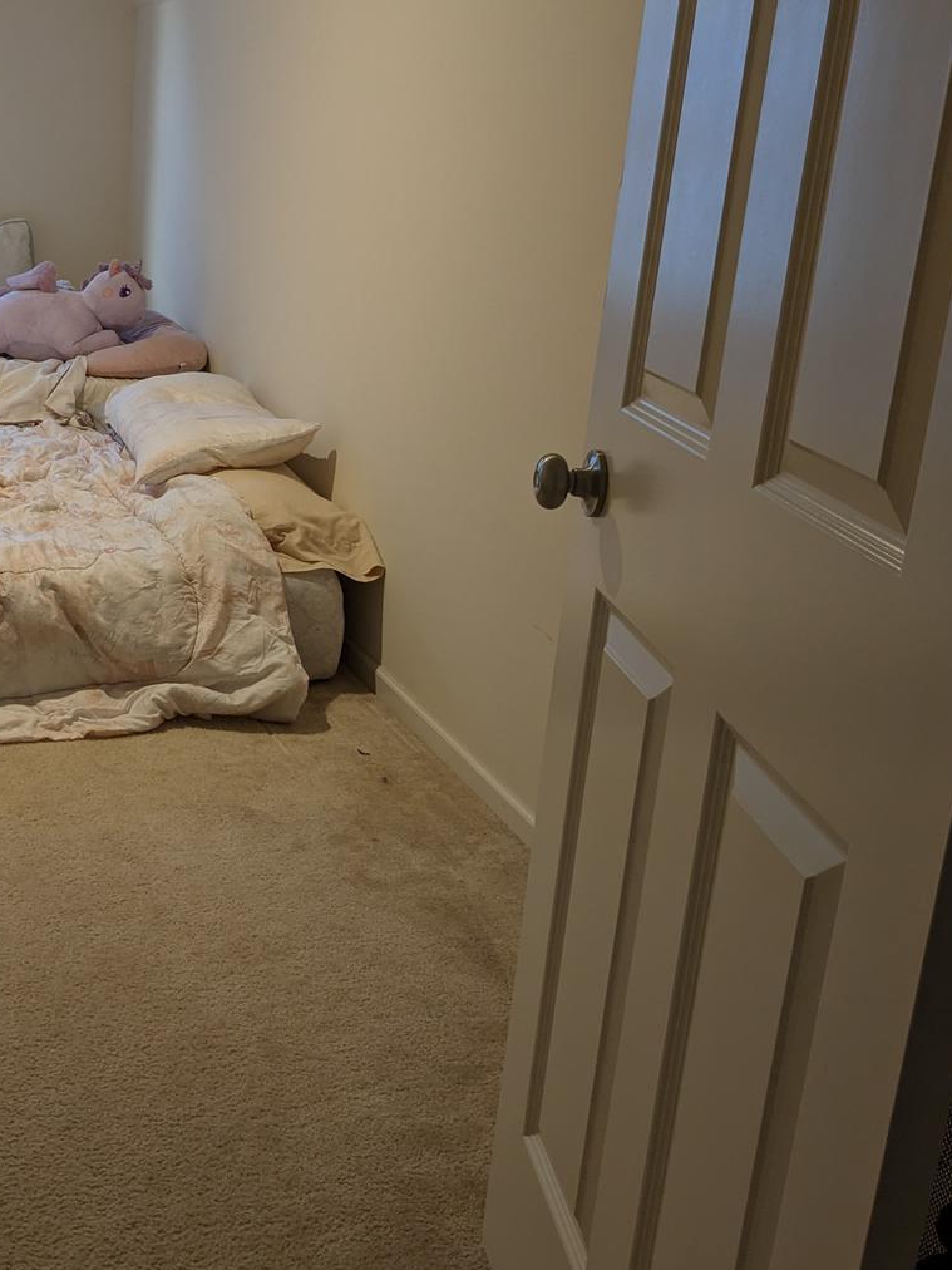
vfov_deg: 45.6
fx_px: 1503
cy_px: 522
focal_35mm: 41
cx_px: 266
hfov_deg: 34.6
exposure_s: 1/24
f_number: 1.73
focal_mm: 4.38
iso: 85
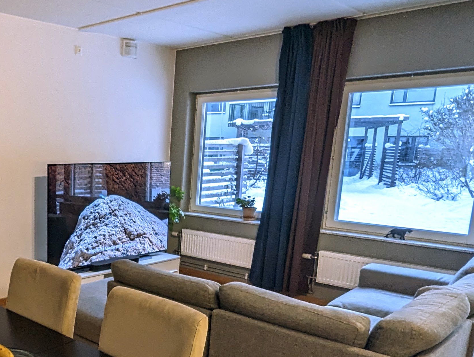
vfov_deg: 43.7
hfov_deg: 49.3
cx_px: 31
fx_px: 439
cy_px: 232
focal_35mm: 32
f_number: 2.2
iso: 66
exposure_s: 1/50
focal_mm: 1.95
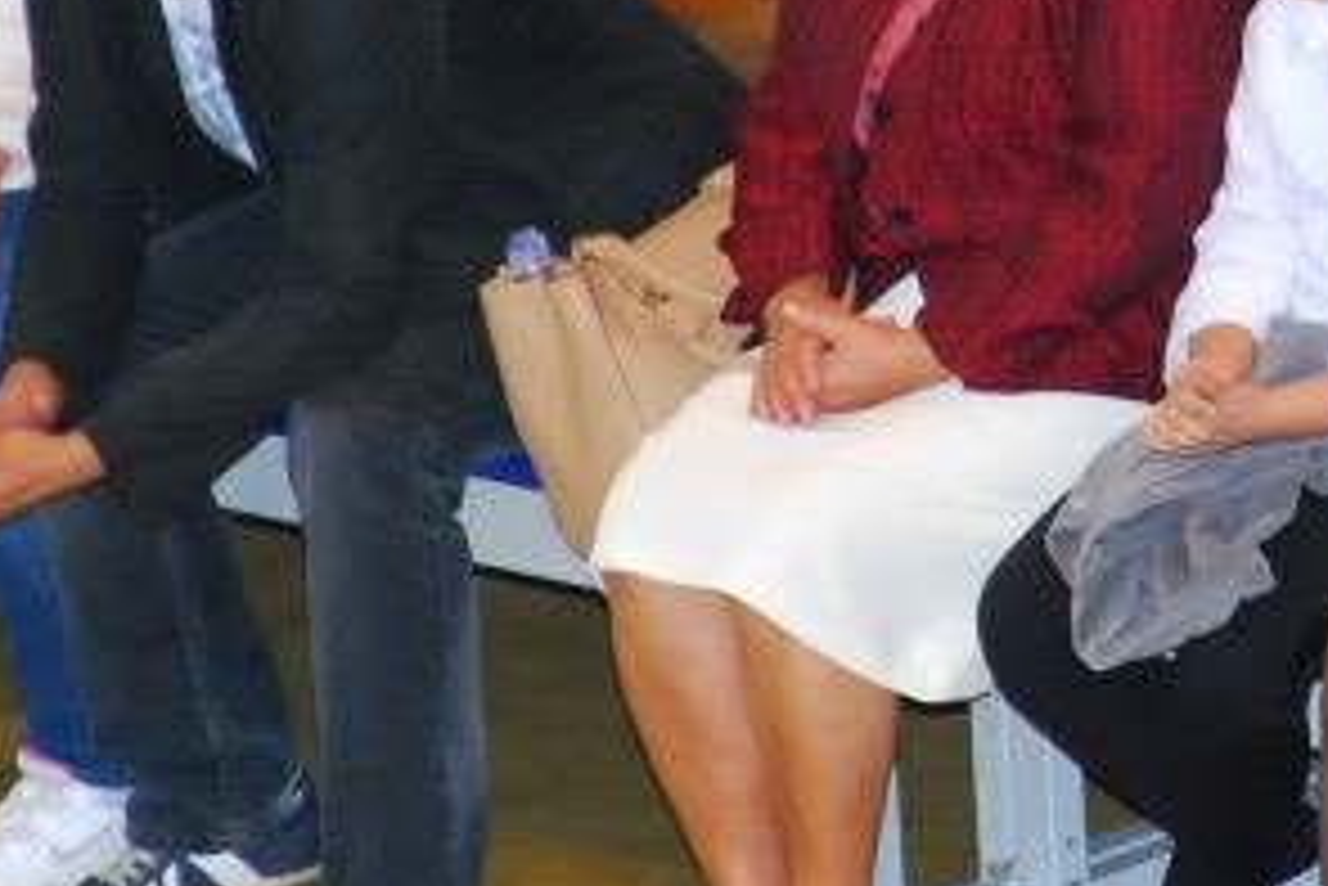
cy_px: 70
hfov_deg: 3.8
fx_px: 20177
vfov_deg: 2.5
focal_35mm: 547
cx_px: 1396
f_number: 7.1
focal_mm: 105
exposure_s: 1/60
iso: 800
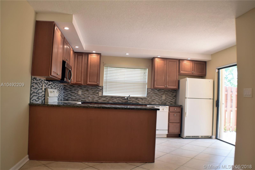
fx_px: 255
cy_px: 85
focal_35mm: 36
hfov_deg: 53.1
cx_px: 128
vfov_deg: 36.9
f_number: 5
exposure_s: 1/100
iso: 400
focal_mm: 24
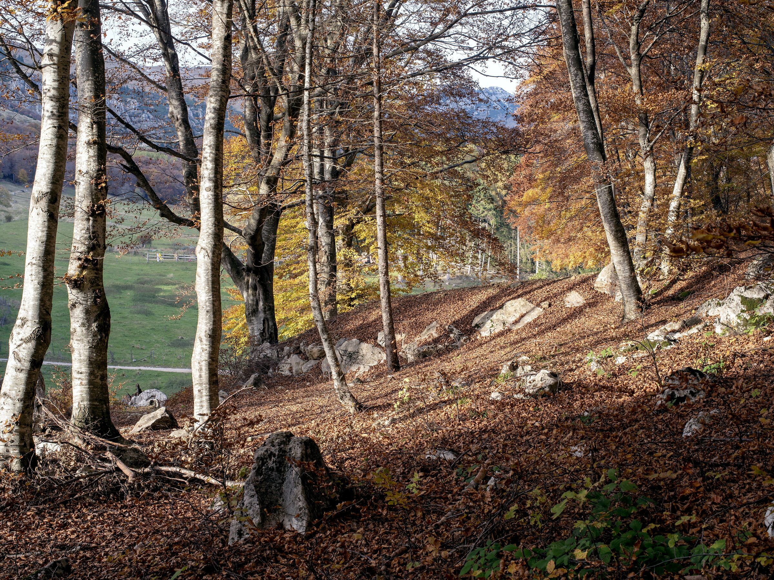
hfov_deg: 43.9
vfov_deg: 33.6
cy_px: 290
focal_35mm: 43
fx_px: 961
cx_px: 387
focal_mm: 55
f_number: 16
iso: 100
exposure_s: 1/6
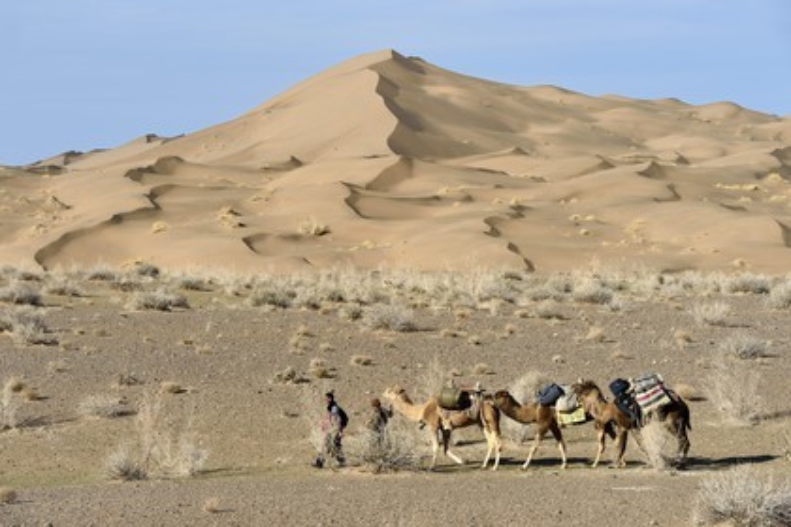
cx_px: 396
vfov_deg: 10.2
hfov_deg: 15.2
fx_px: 2966
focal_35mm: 135
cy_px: 264
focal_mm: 135
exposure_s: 1/400
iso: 200
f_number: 11
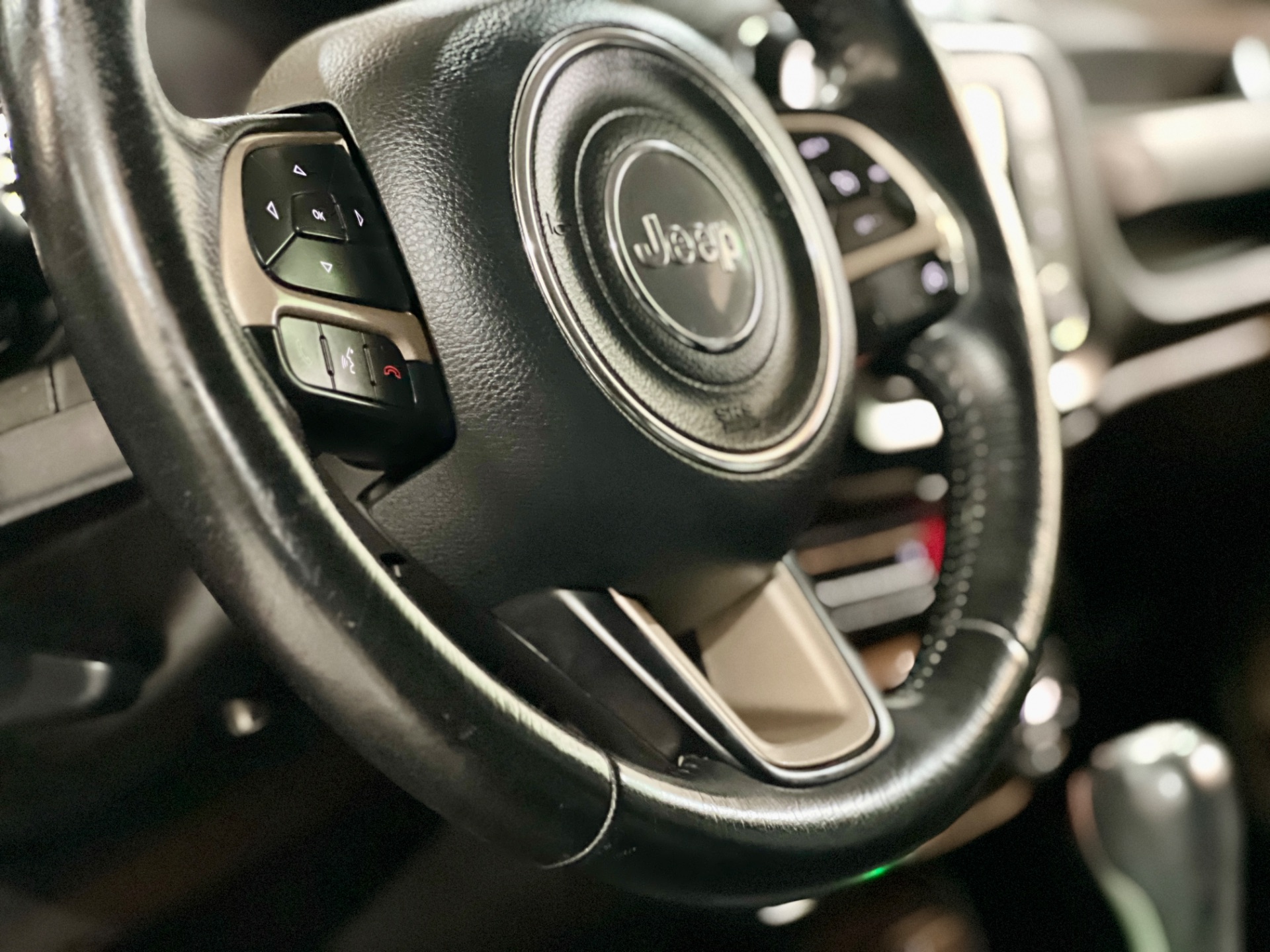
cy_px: 476
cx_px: 635
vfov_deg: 19.1
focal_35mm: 77
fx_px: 2825
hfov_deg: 25.3
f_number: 2.8
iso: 1600
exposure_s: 1/15
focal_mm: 9
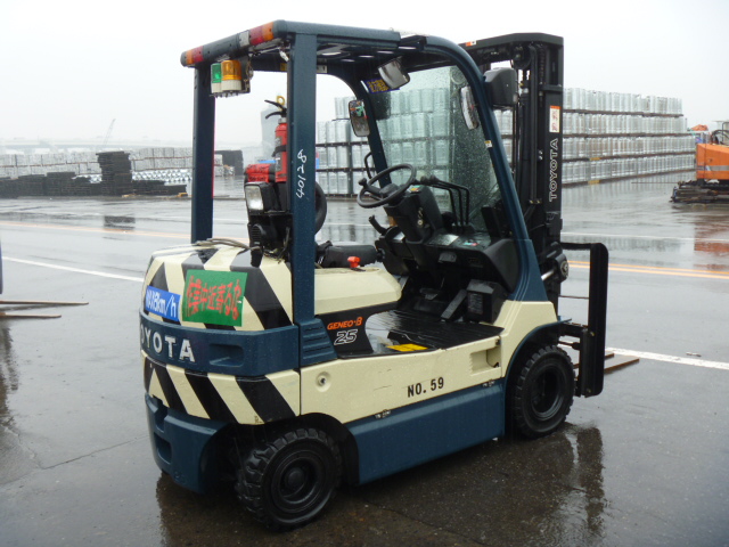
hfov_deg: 52.6
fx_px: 737
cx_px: 364
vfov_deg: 40.7
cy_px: 274
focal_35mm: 35
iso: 80
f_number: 3.5
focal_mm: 6.3
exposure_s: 1/50
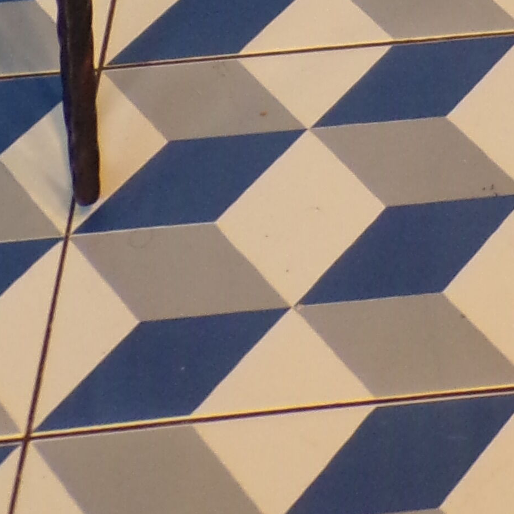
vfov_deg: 10.6
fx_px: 2369
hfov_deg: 11.9
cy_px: -721
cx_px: 719
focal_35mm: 141
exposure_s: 1/20
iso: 200
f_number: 3.2
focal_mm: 5.8
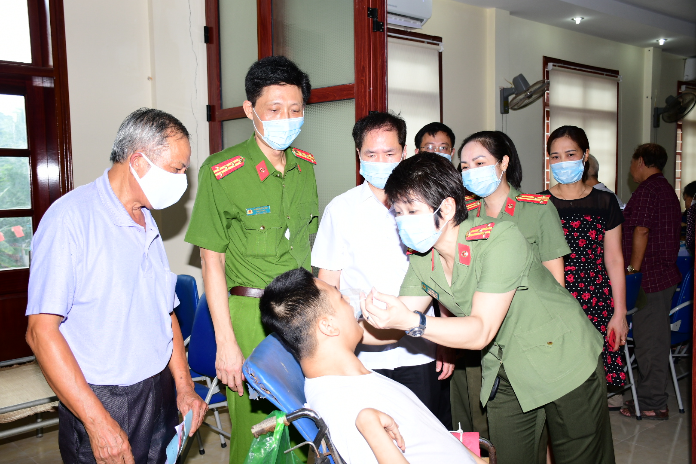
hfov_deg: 53.1
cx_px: 348
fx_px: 696
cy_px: 232
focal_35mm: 36
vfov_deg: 36.9
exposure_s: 1/200
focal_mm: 24
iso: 250
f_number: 4
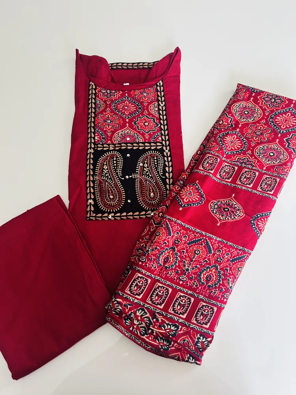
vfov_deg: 67.3
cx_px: 148
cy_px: 198
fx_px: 296
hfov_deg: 53.1
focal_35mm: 26
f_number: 1.5
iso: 125
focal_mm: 5.7
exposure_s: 1/75
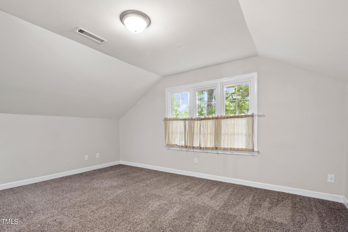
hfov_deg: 96.7
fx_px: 155
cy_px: 116
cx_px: 174
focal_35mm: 16
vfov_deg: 73.7
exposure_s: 1/1.43
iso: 400
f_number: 8
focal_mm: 16
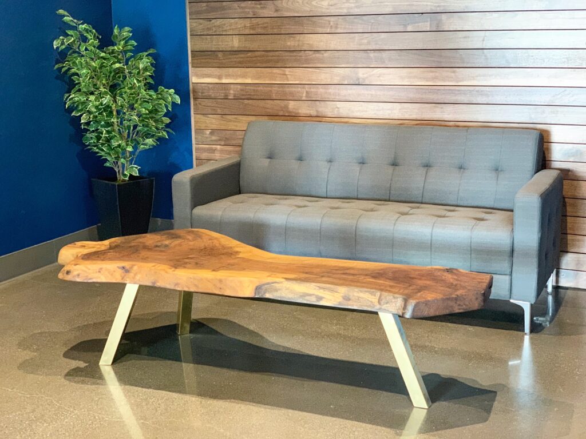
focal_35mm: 52
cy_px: 220
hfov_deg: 36.8
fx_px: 880
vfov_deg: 28.0
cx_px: 293
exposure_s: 1/40
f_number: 2.4
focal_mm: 6
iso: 500
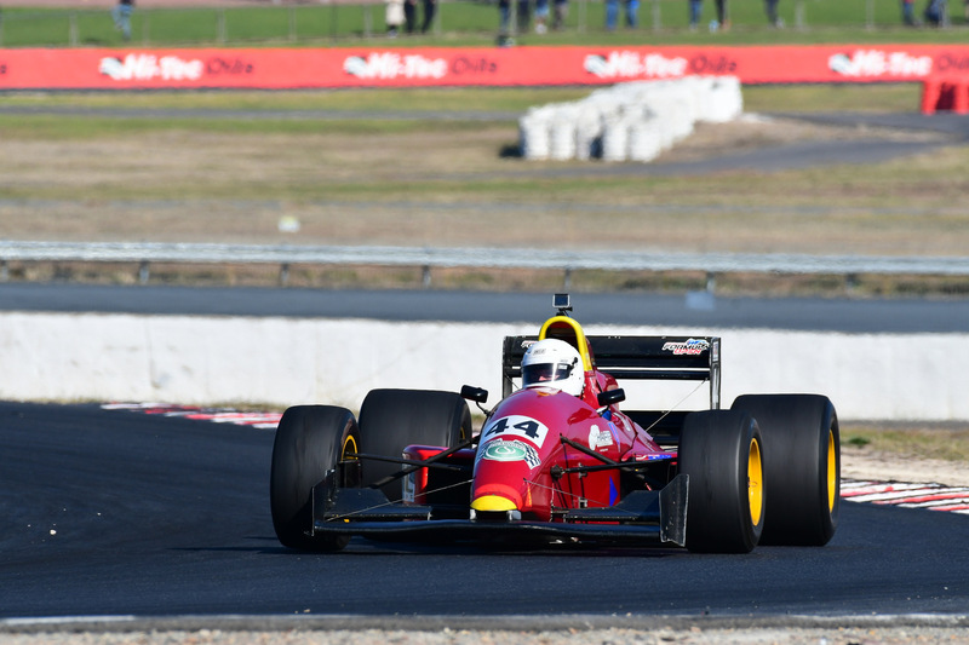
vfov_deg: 1.9
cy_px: 322
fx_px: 19375
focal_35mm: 720
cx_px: 484
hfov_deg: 2.9
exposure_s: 1/640
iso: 320
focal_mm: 480
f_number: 10
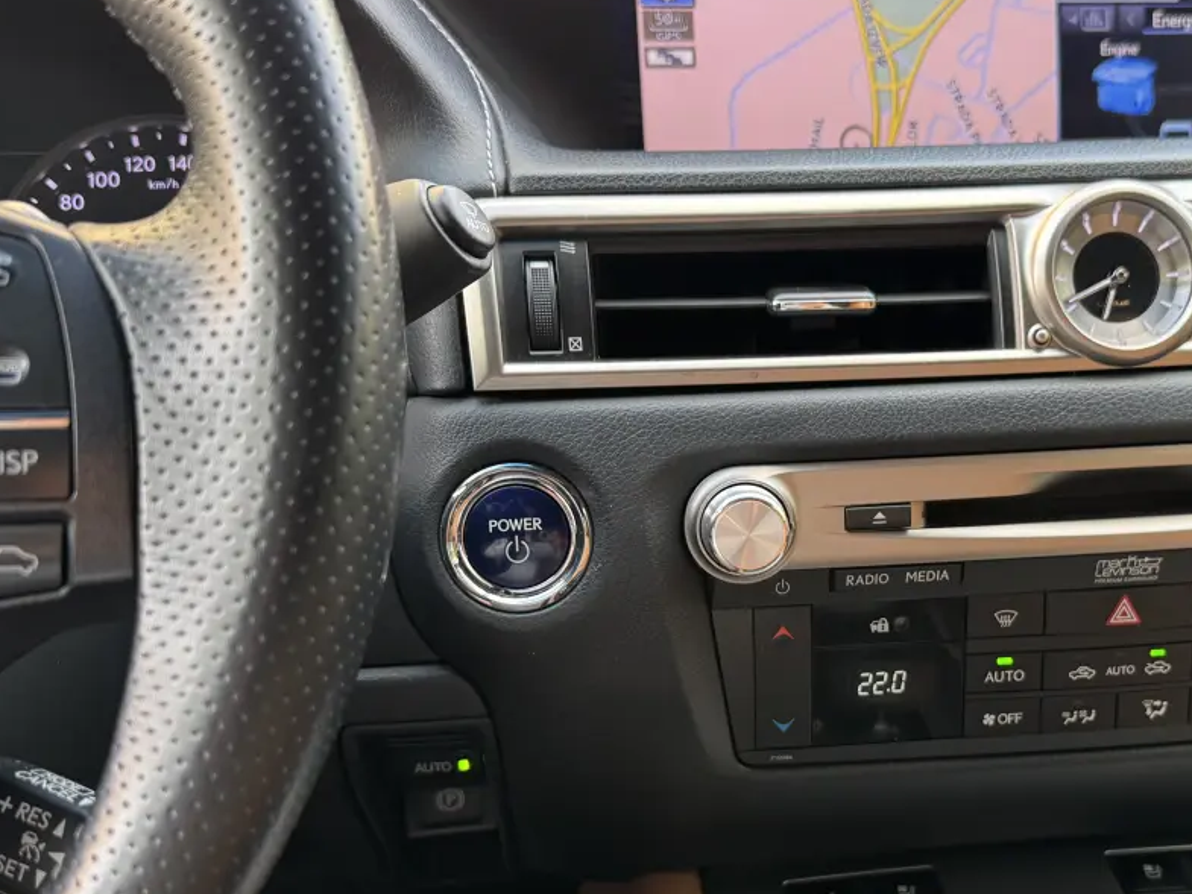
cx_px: 808
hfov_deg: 42.3
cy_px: 578
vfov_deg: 32.7
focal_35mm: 44
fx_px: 1515
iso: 160
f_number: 1.78
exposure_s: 1/100
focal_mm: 6.76
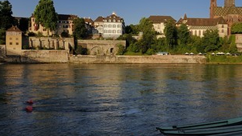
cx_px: 158
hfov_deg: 44.9
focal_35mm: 45
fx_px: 289
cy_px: 66
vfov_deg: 26.5
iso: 200
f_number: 13
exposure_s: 1/160
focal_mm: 32
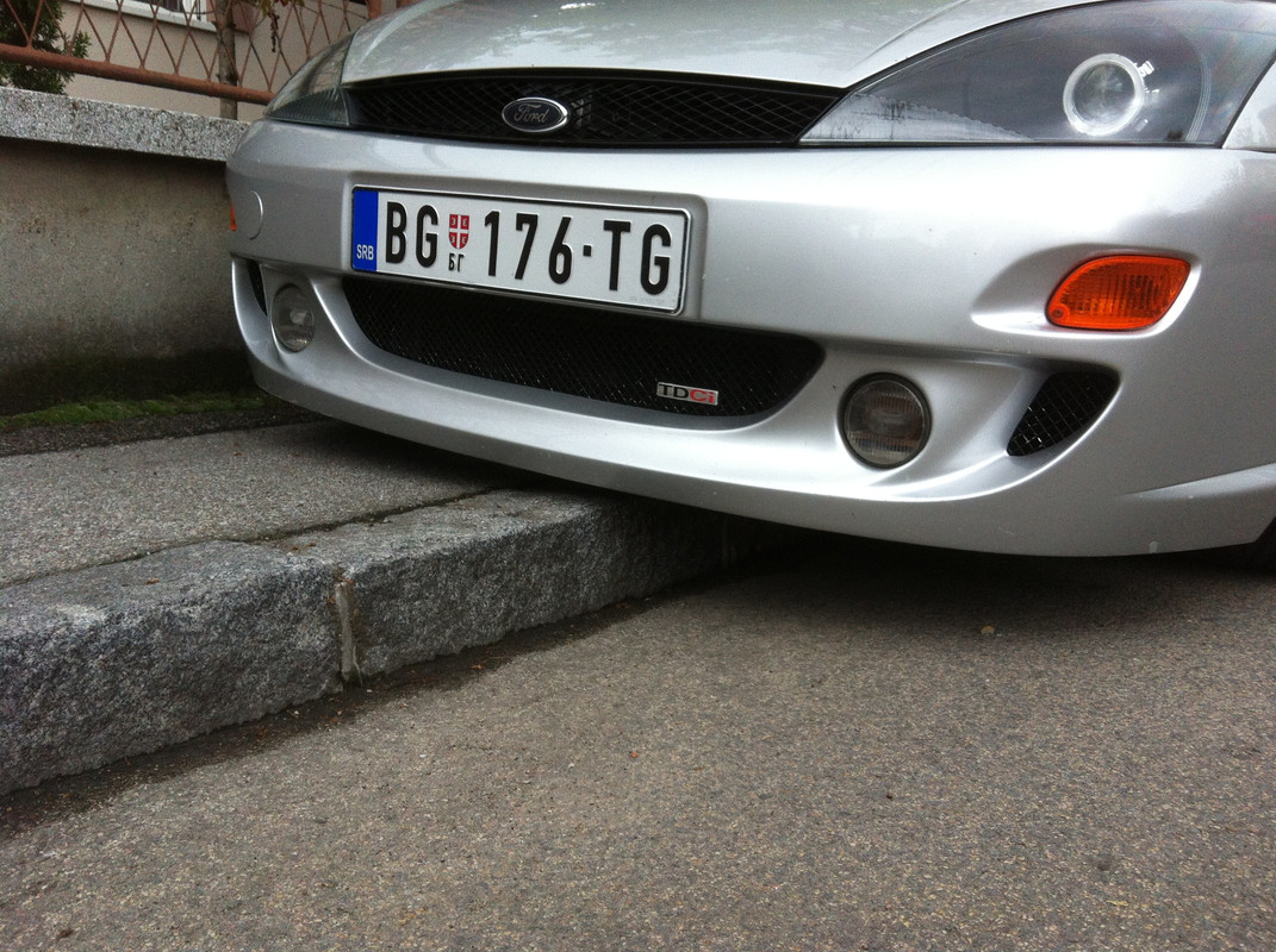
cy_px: 476
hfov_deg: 52.7
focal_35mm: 35
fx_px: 1288
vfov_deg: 40.6
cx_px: 638
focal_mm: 3.85
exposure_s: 1/120
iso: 125
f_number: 2.8
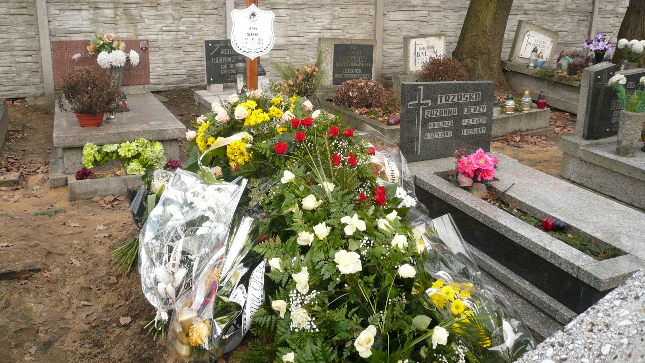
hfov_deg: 61.0
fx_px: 547
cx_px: 326
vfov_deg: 36.6
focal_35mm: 32
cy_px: 148
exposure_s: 1/160
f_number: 2.8
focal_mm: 4.6
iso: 100
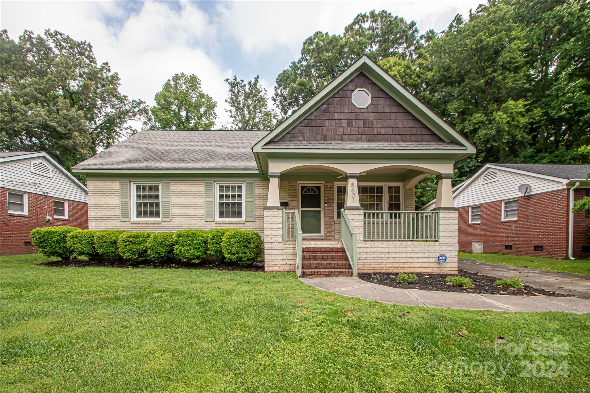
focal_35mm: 15
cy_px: 196
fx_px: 246
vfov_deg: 77.3
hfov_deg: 100.4
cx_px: 295
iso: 400
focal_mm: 10
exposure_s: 1/320
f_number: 9
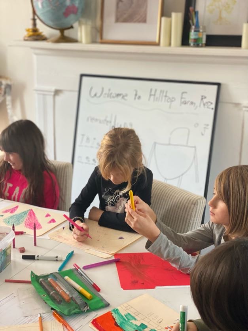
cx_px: 124
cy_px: 166
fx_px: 497
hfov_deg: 28.0
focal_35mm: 52
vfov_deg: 36.8
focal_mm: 6
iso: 160
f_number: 2
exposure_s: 1/122
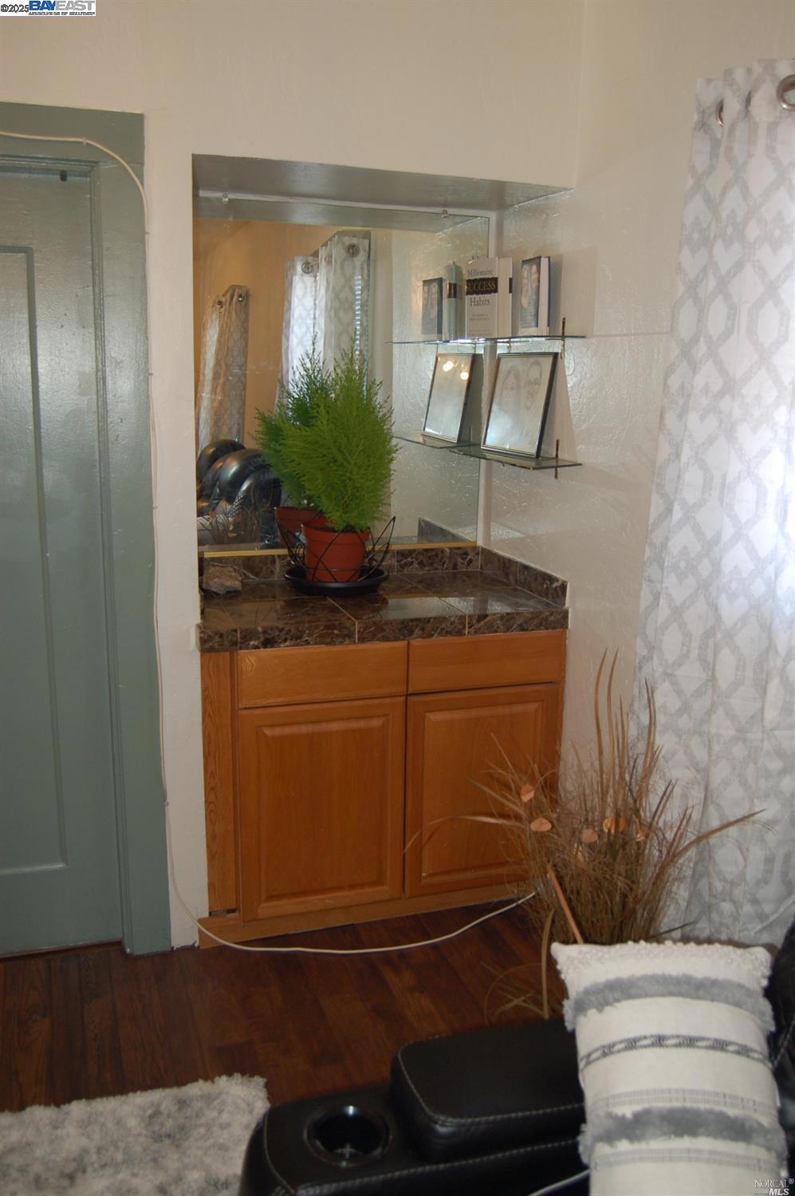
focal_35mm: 30
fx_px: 995
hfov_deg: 43.5
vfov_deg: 62.0
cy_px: 598
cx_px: 398
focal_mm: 20
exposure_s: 1/60
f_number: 3.8
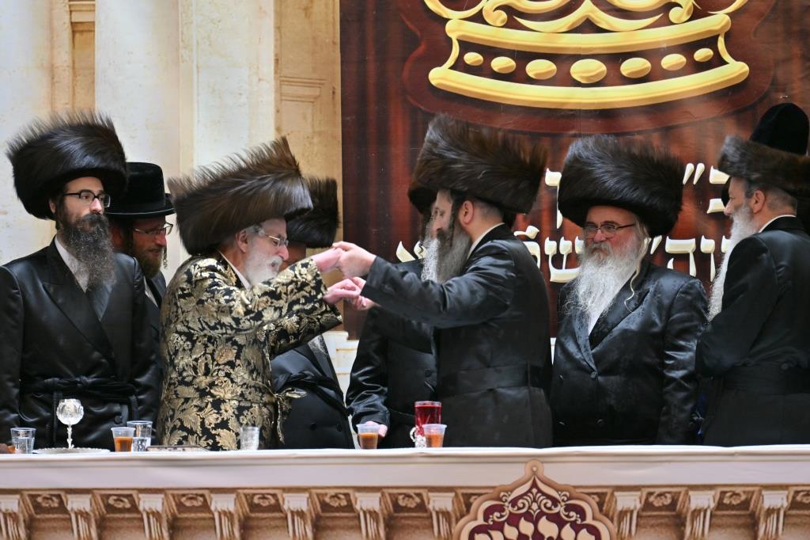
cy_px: 270
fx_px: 6747
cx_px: 405
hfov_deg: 6.9
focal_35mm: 300
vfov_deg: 4.6
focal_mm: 200
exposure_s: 1/250
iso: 250
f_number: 2.8
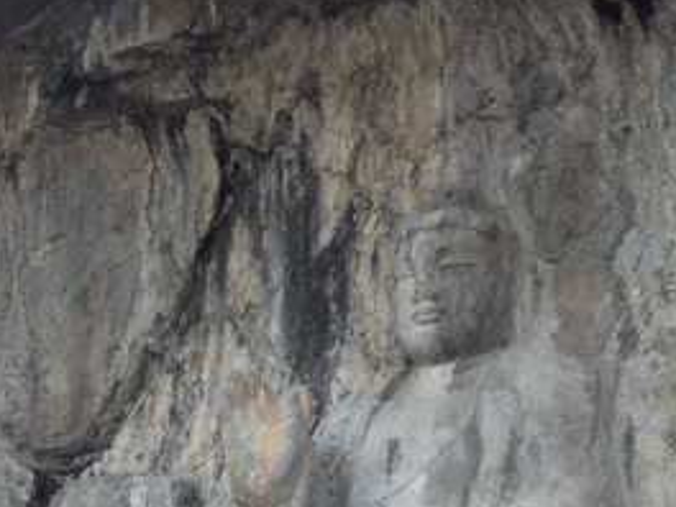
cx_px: 425
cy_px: 407
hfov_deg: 29.7
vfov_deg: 22.3
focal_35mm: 65
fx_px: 1269
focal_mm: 6.6
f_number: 3.5
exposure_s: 1/45
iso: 100
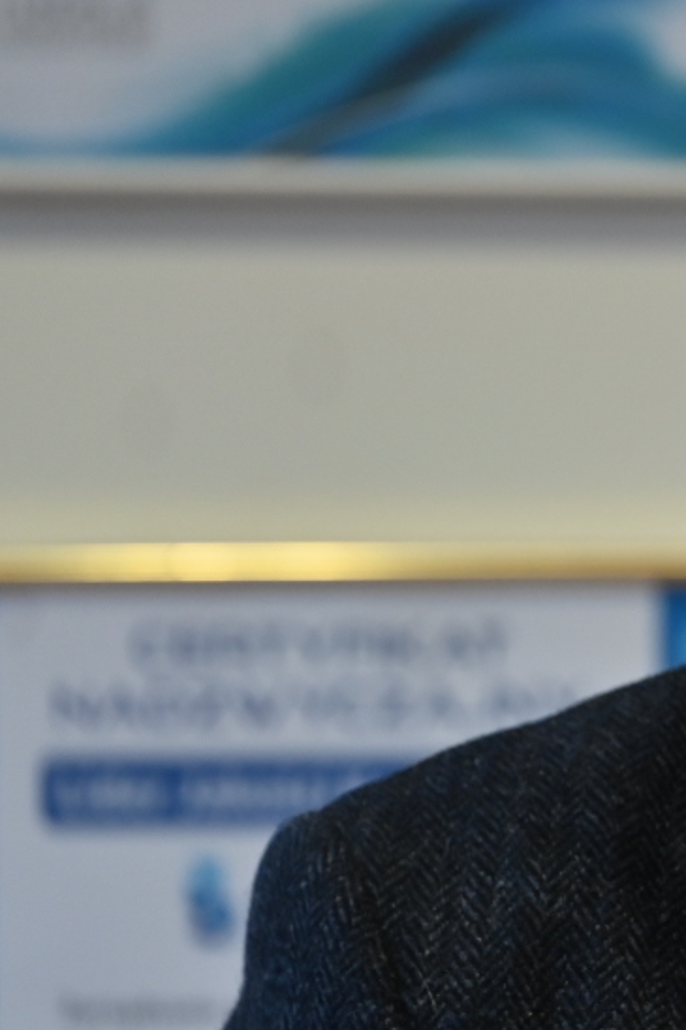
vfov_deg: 3.9
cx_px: 1231
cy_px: 412
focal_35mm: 532
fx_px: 15215
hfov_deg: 2.6
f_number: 2.8
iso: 400
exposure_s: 1/100
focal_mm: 180
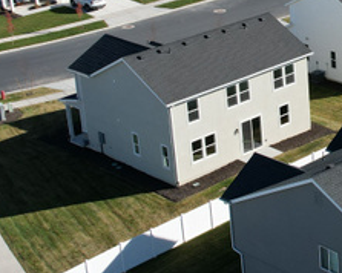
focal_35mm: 95
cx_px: 406
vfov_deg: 16.0
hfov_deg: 19.1
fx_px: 961
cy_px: 25
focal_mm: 8.38
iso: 130
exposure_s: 1/2000
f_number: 2.8
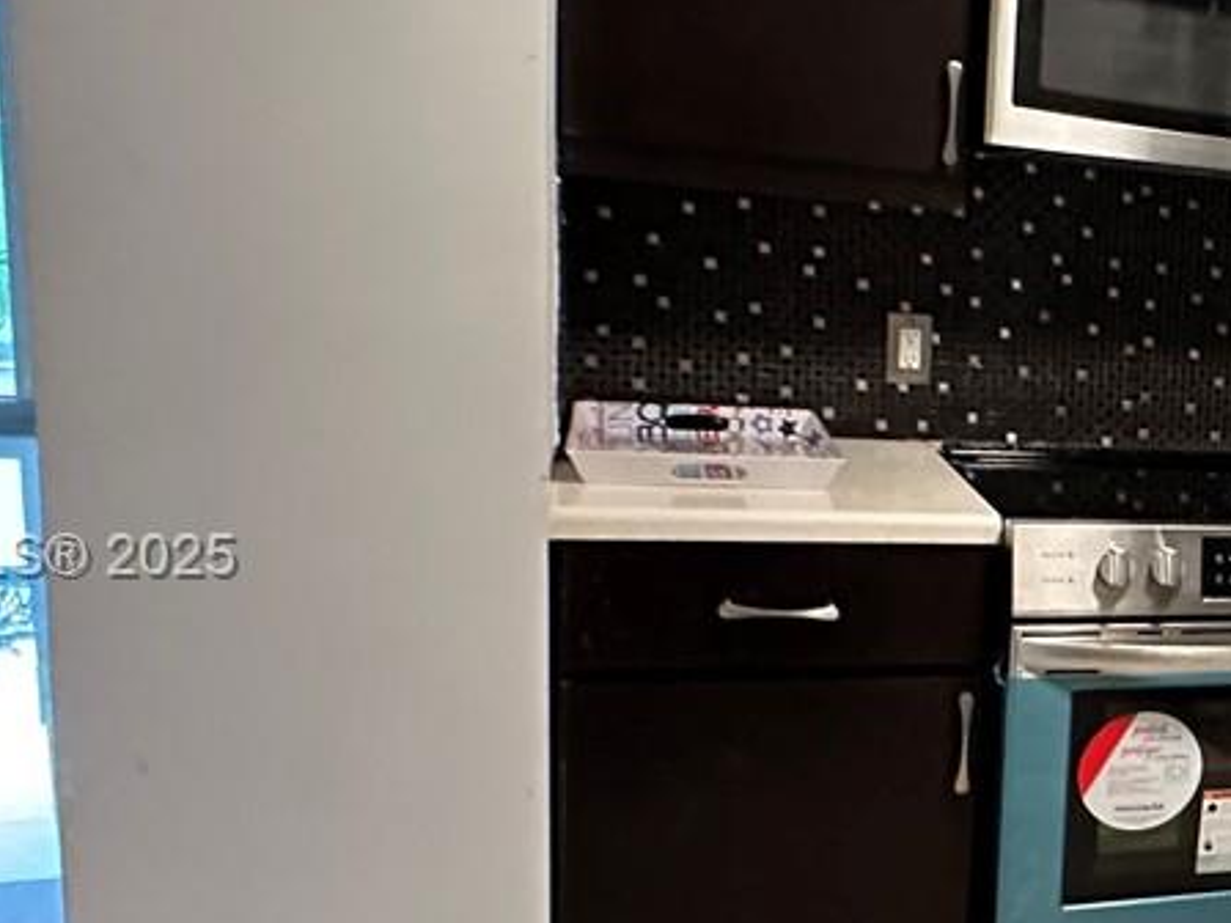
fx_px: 1778
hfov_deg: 30.8
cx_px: 1555
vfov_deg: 29.0
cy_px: 560
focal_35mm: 50
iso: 640
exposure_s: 1/60
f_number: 2.2
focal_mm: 2.22
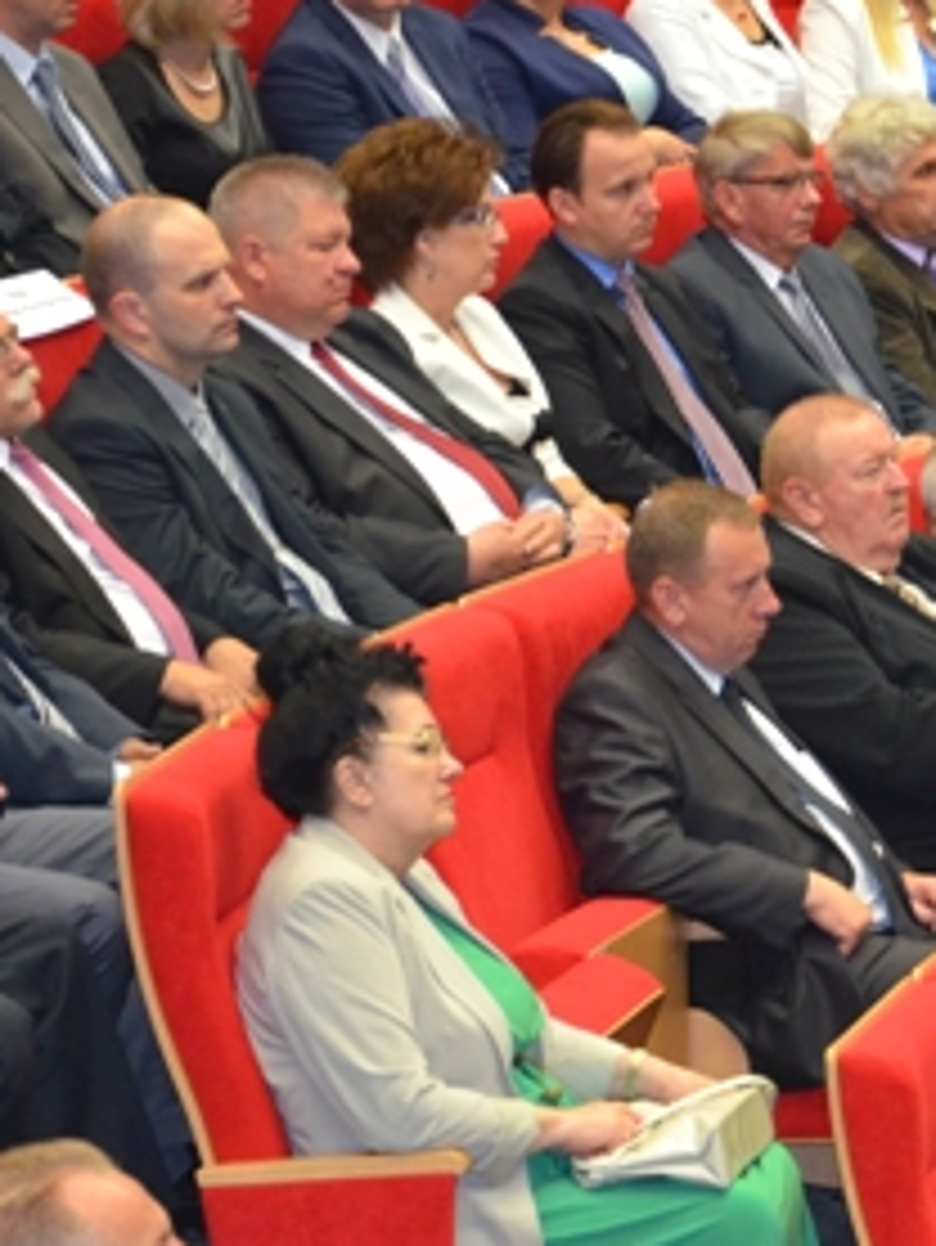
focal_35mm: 266
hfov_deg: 5.6
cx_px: 1022
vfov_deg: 7.4
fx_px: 9583
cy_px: 450
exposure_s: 1/60
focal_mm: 80
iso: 2000
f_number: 5.3
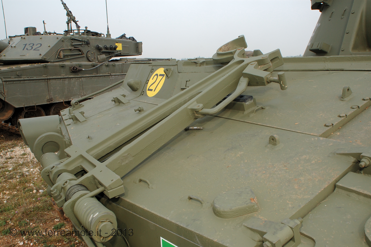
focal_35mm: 30
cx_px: 186
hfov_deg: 62.0
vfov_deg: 43.5
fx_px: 309
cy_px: 124
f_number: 13
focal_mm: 20
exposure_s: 1/125
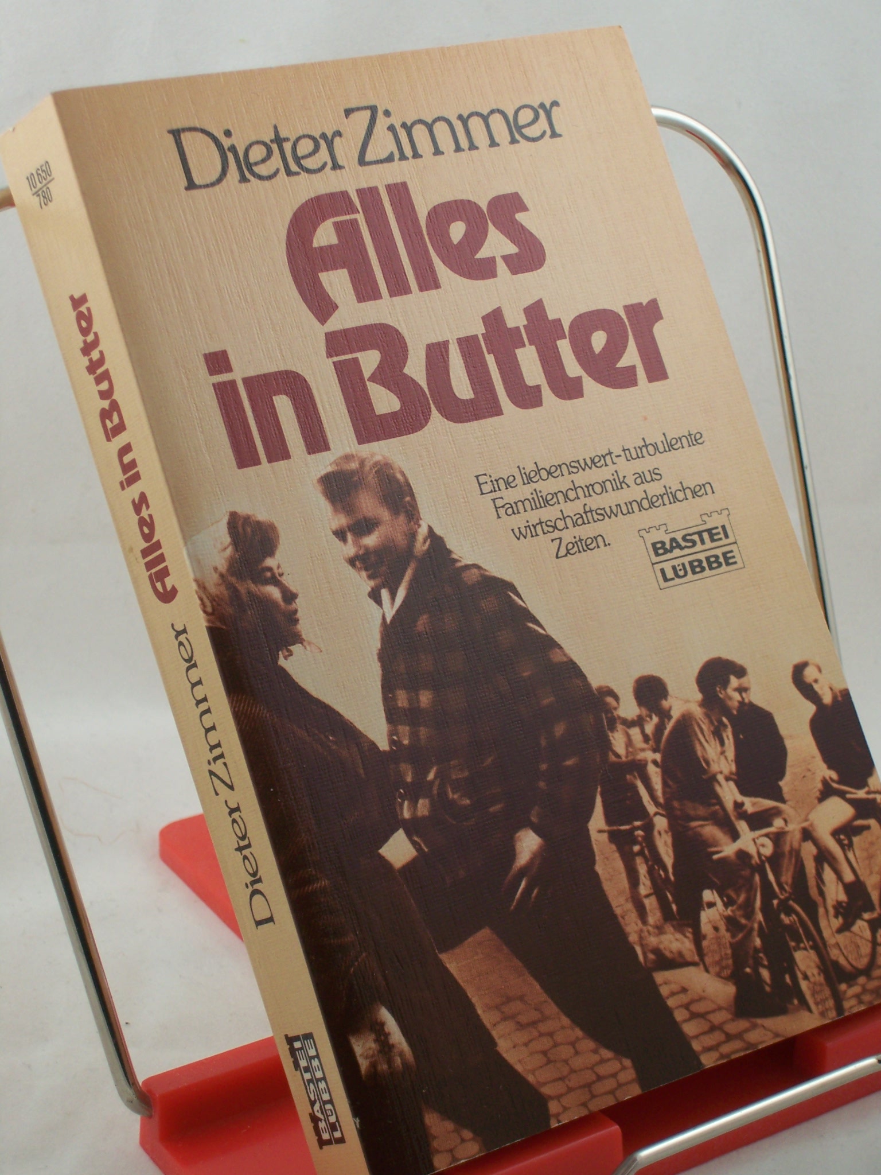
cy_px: 588
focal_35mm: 82
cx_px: 440
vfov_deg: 23.8
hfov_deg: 18.0
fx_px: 2783
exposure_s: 1/80
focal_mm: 13.6
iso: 80
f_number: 4
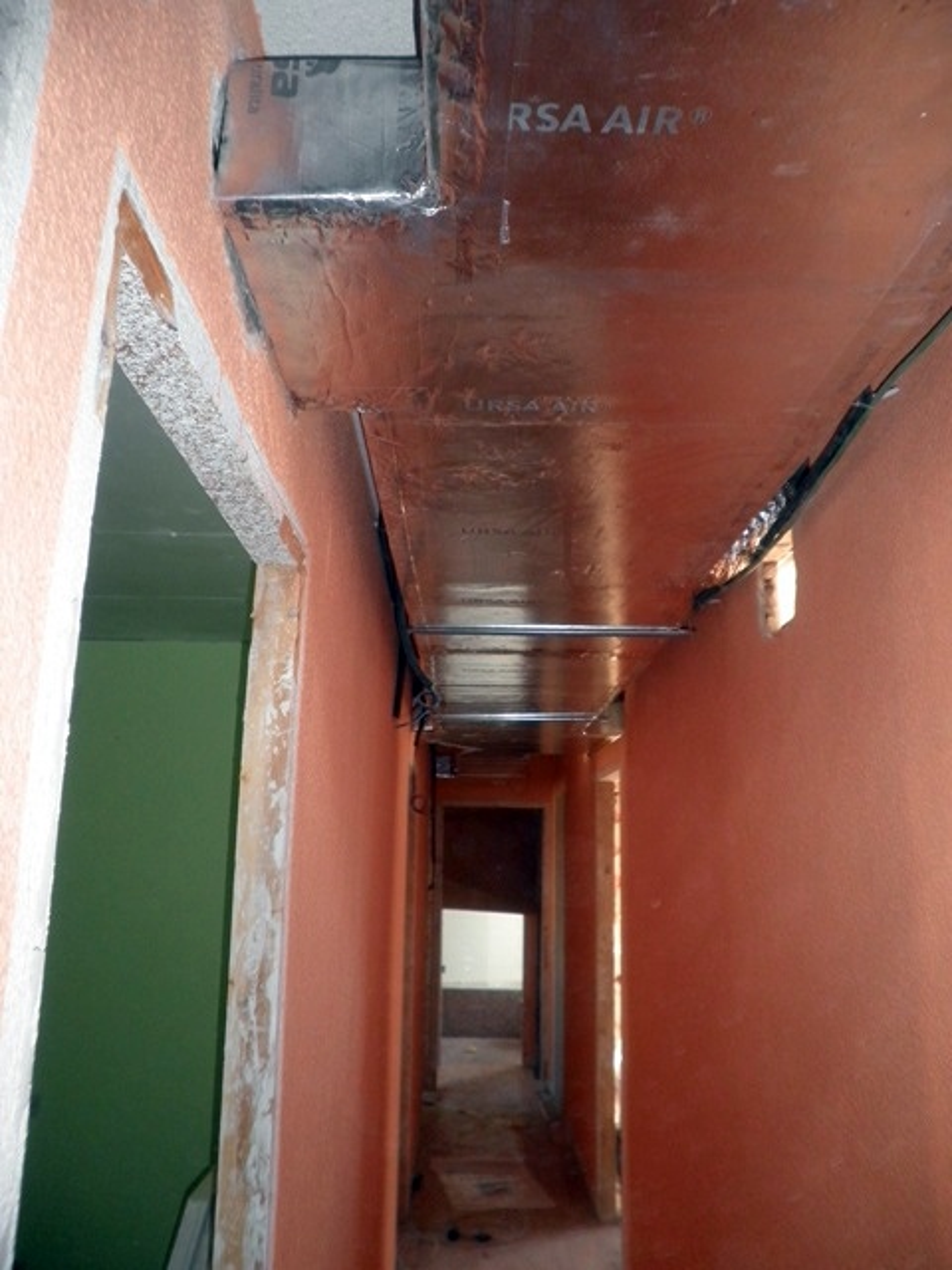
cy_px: 635
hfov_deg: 53.1
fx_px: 953
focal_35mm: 26
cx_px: 476
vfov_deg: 67.3
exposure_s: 1/30
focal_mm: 4.65
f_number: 2.6
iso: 160
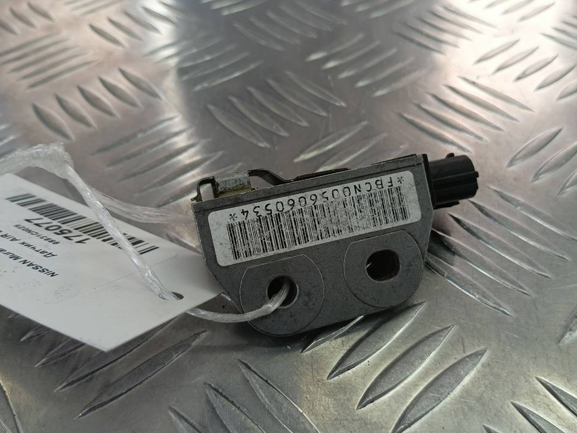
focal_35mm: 29
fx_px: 483
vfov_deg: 48.2
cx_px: 298
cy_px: 216
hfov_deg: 61.6
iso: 93
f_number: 1.6
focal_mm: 4.11
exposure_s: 1/100
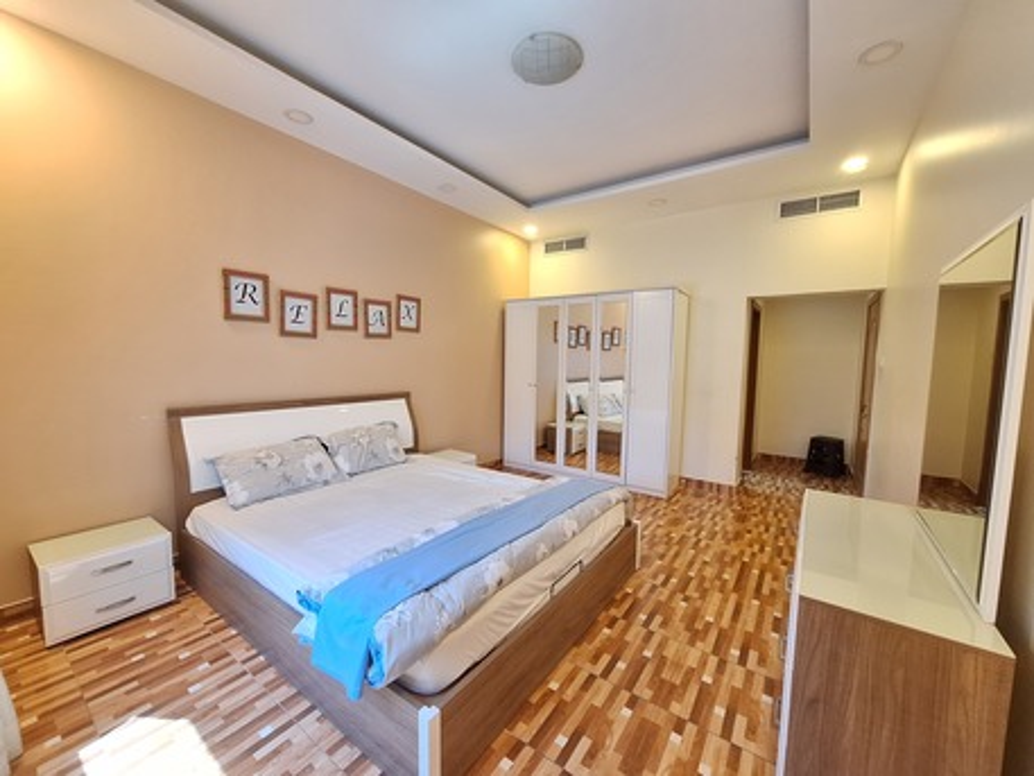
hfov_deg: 106.2
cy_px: 388
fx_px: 388
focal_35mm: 13
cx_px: 517
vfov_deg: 89.9
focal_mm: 1.74
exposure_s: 1/33
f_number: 2.2
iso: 160
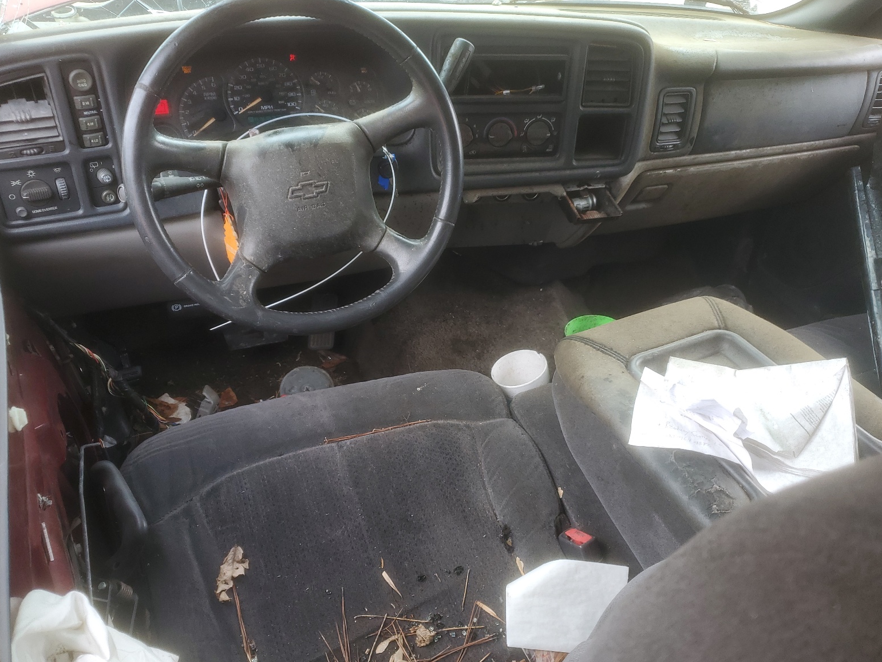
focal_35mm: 27
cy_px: 324
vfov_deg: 51.4
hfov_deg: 65.3
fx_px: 688
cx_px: 429
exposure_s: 1/120
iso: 52
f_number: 1.5
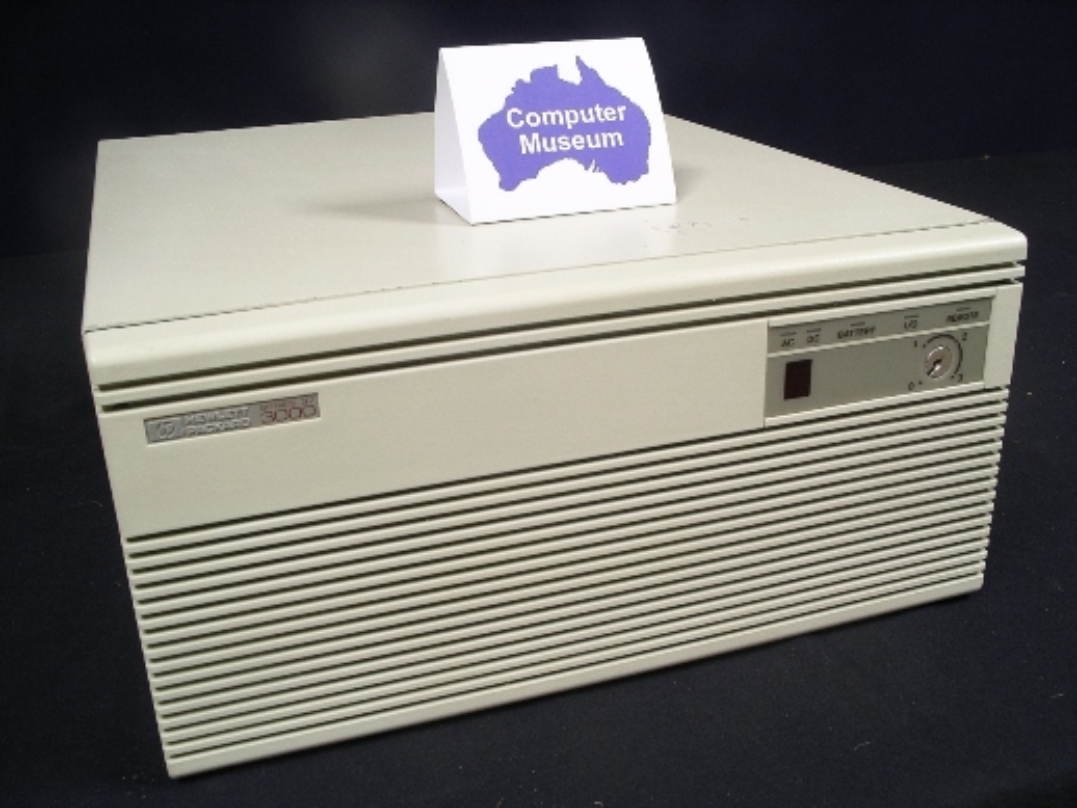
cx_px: 538
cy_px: 404
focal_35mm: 37
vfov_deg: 38.7
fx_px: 1152
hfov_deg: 50.1
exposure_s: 1/2
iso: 64
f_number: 4.5
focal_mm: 7.8
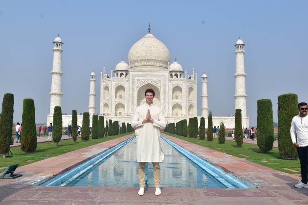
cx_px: 154
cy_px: 102
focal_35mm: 33
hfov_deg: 57.2
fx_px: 282
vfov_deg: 40.0
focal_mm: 22
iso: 125
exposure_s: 1/200
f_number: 9
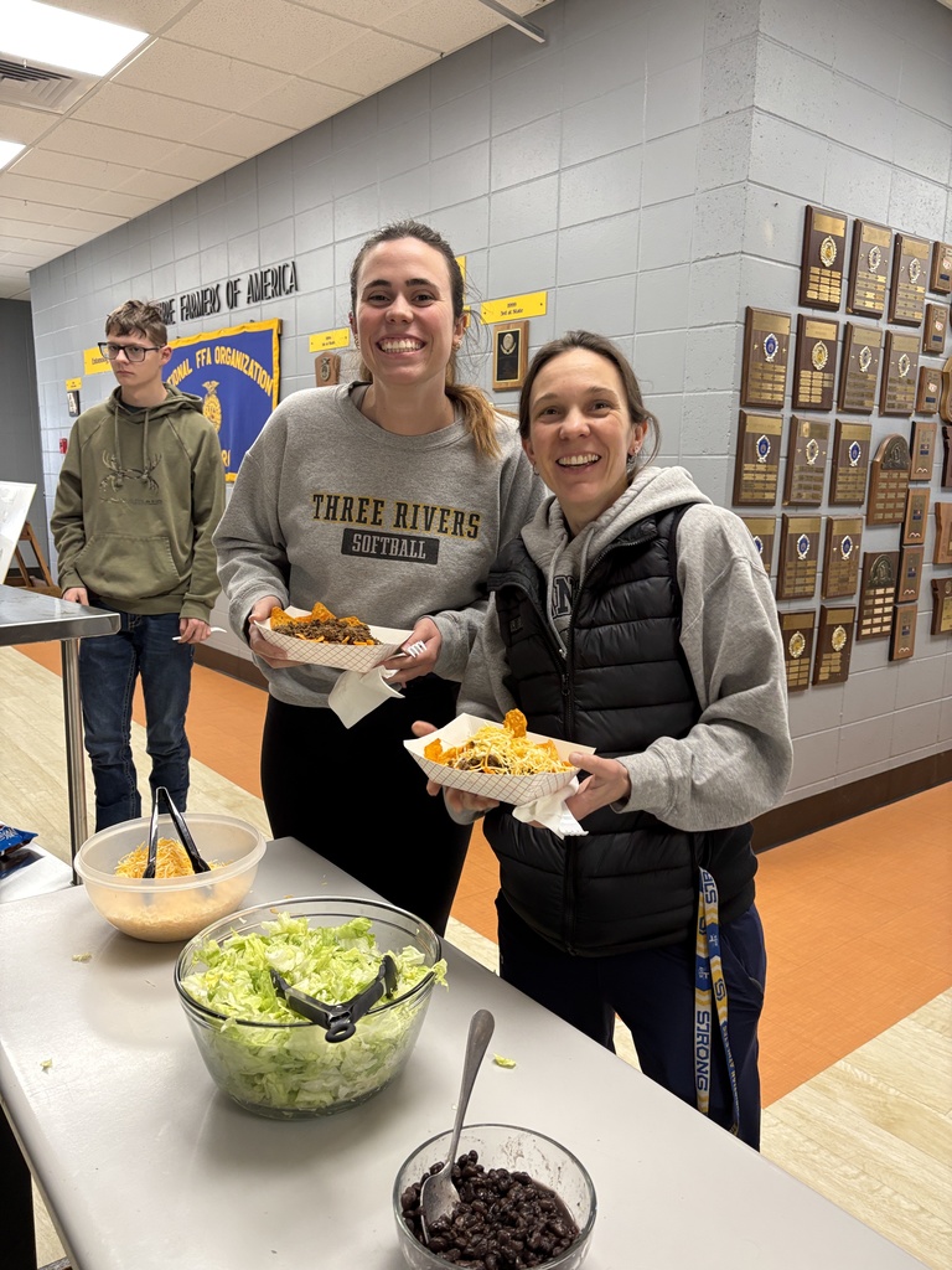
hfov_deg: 53.1
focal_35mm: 26
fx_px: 953
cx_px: 476
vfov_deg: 67.3
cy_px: 635
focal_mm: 5.96
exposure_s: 1/60
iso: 160
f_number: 1.6
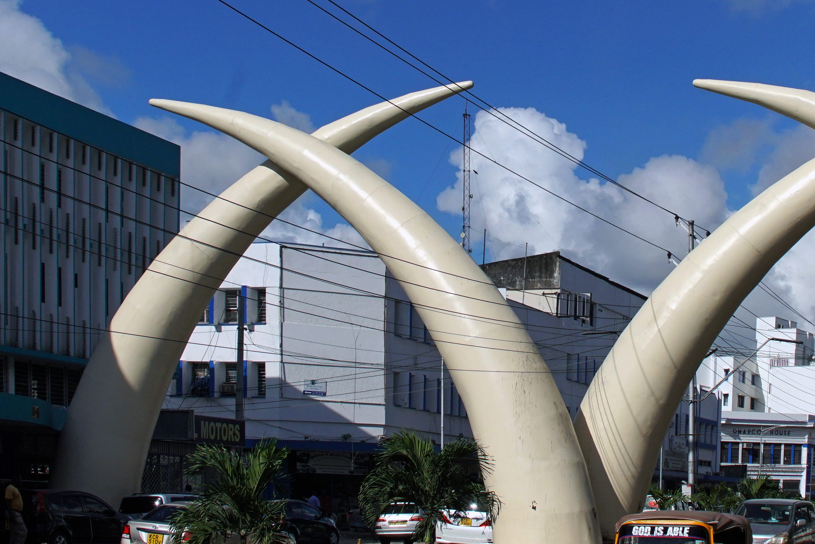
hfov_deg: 36.7
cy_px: 190
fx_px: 1223
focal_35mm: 54
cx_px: 505
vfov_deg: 25.0
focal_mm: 28
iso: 320
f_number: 11
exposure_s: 1/1600
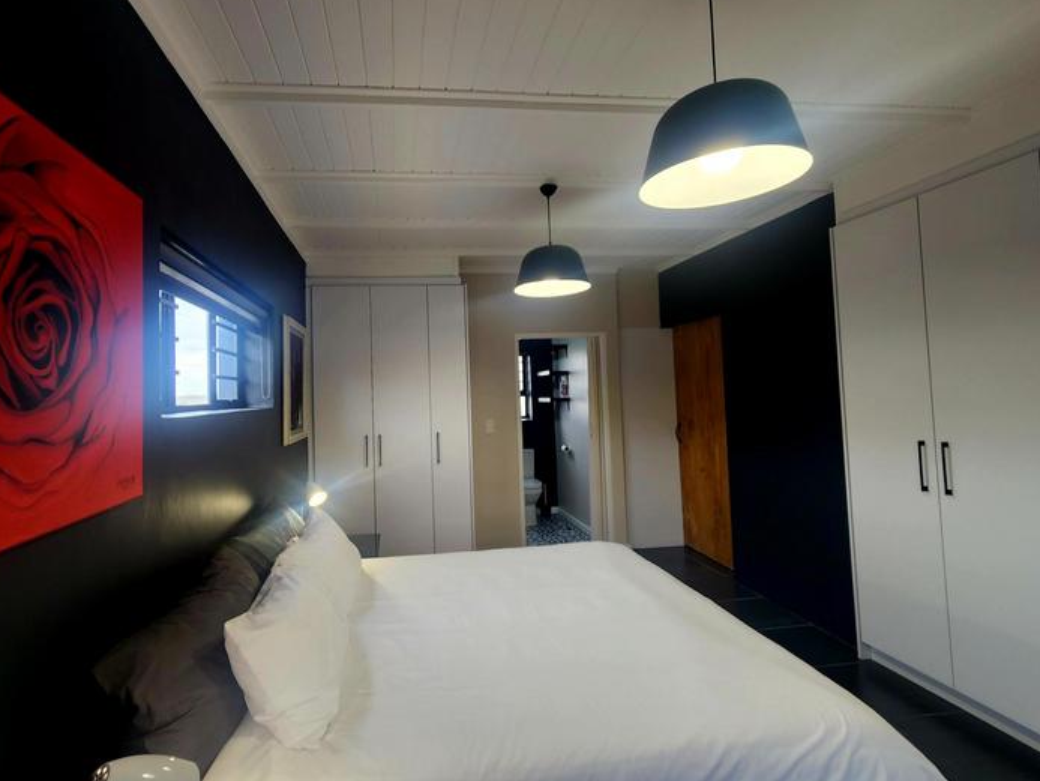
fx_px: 451
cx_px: 443
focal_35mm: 15
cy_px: 368
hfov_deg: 97.4
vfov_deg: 81.7
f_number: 2.2
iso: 64
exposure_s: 1/50.3
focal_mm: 2.2
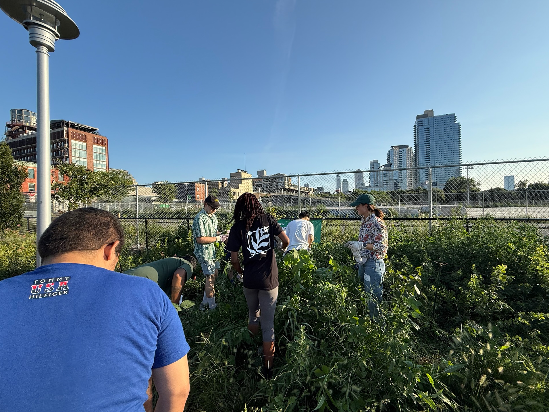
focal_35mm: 15
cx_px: 288
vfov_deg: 81.8
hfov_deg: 98.1
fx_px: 238
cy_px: 210
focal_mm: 2.22
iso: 50
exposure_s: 1/1167
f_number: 2.2
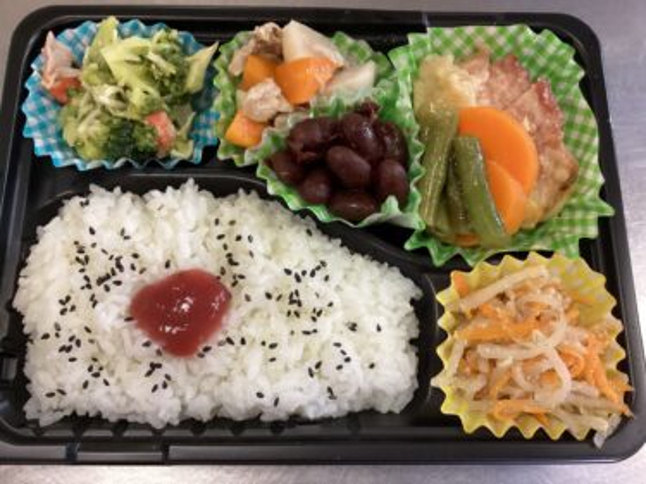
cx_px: 323
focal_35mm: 31
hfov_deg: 58.4
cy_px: 242
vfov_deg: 45.4
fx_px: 578
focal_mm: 3.3
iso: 250
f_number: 2.4
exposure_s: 1/50
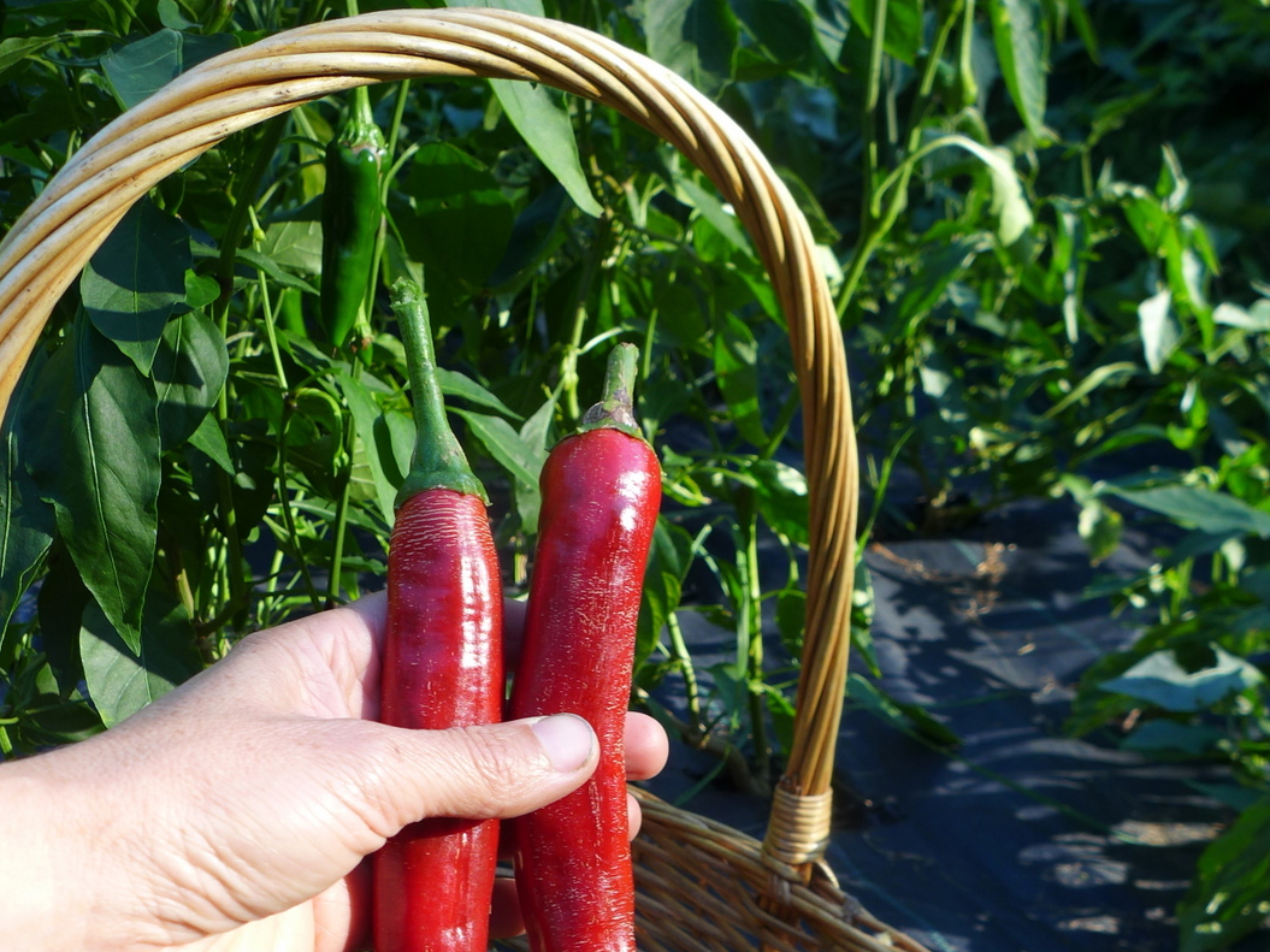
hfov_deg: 52.6
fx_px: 1284
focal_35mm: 35
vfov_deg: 40.1
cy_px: 654
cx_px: 630
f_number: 2.8
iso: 80
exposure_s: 1/125
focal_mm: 4.7
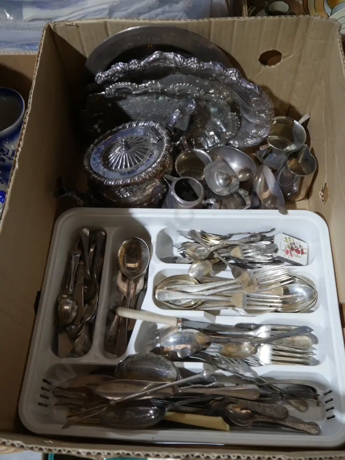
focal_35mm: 32
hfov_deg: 44.2
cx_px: 172
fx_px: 425
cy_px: 230
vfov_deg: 56.8
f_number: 3.6
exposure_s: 1/60
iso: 320
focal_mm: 16
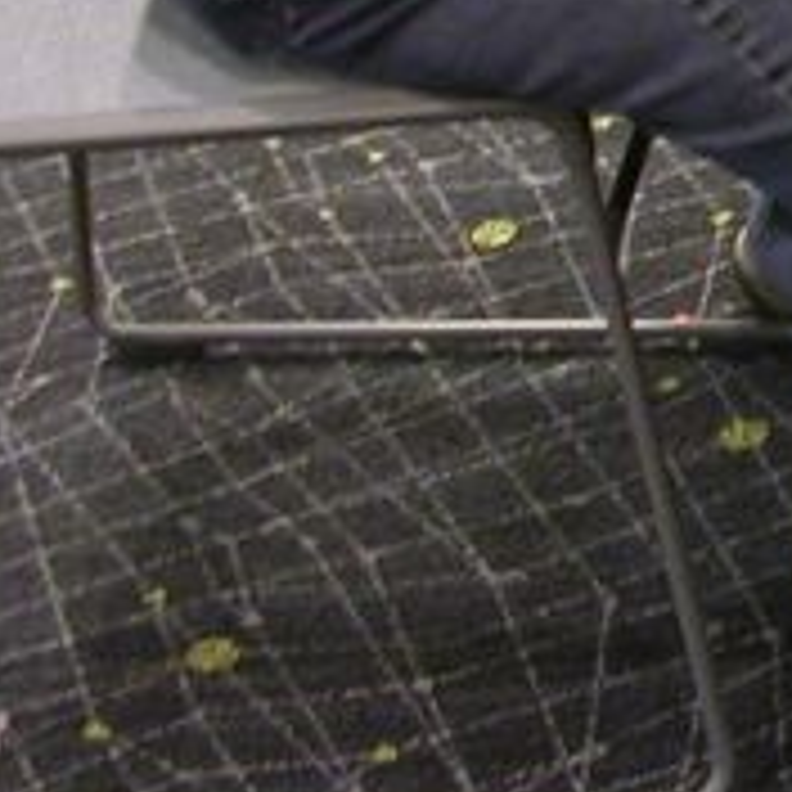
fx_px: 3857
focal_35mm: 149
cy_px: -50
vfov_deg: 11.6
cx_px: 1786
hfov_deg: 10.4
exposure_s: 1/4.1
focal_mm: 5.6
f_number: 2.7
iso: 109
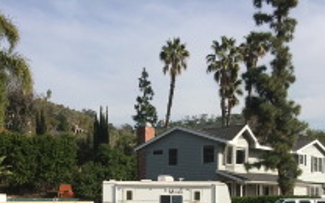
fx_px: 523
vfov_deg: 20.8
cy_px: 231
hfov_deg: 34.5
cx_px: 145
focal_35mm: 59
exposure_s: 1/2740
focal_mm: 4.15
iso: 32
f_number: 2.2
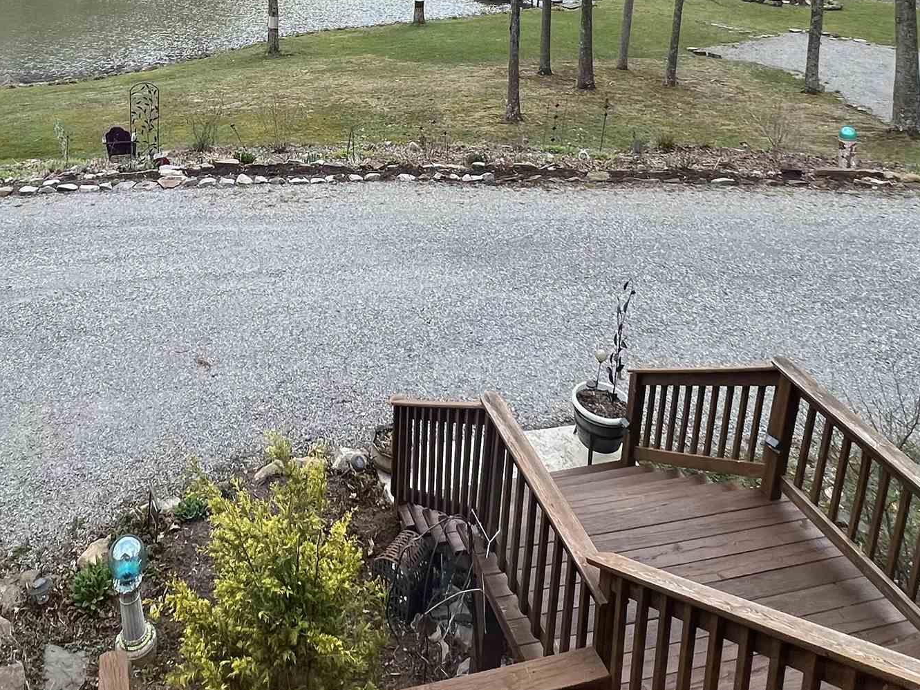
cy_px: -41
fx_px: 797
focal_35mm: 30
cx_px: 297
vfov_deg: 39.6
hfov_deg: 58.4
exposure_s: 1/283
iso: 32
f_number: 1.8
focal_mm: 1.57
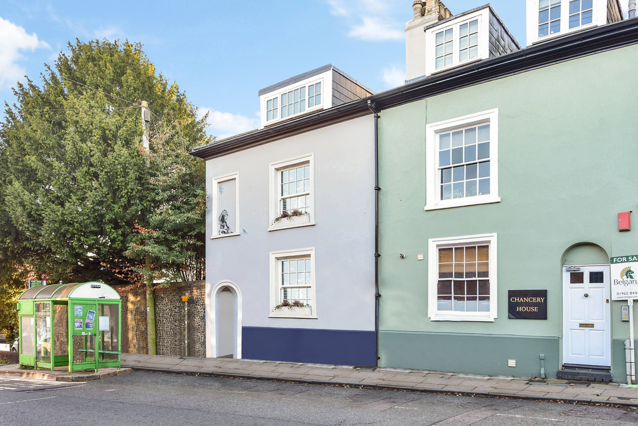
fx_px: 426
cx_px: 319
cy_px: 213
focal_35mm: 24
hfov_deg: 73.7
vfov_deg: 53.2
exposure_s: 1/60
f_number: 7.1
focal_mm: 24
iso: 500
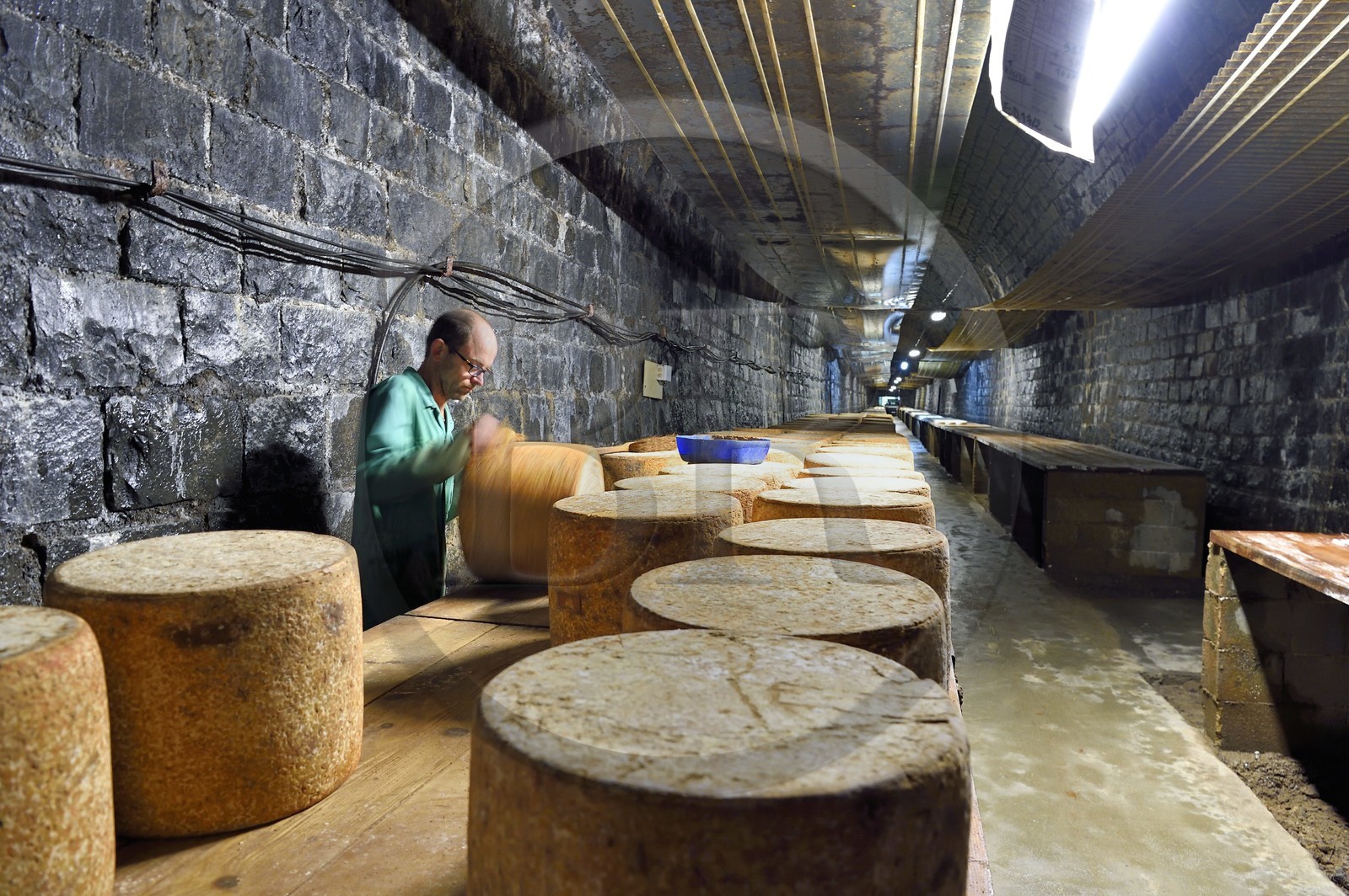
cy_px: 448
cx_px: 674
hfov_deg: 73.8
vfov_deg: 53.1
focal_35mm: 24
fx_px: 899
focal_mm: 24
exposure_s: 1/13
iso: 1600
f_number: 6.3
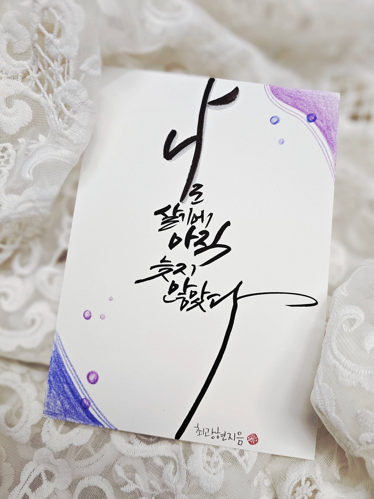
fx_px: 360
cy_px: 248
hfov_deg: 54.9
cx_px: 192
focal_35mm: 25
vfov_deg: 69.4
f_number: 1.7
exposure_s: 1/120
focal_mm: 6.3
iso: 100
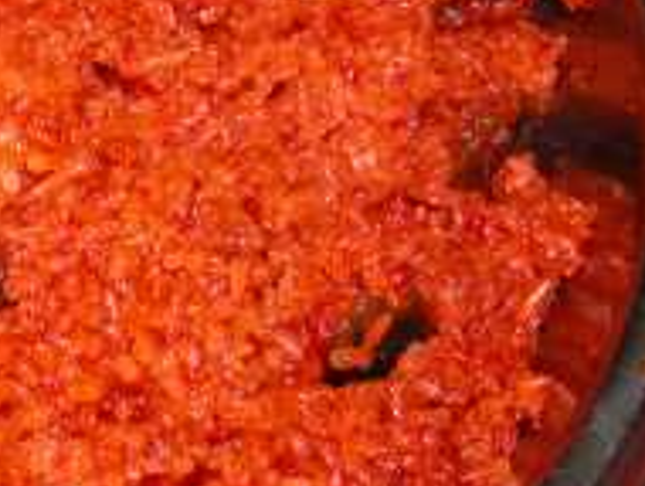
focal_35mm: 93
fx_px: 1735
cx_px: -231
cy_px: 126
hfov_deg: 19.2
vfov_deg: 15.9
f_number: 2.8
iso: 100
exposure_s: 1/60
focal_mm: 8.9
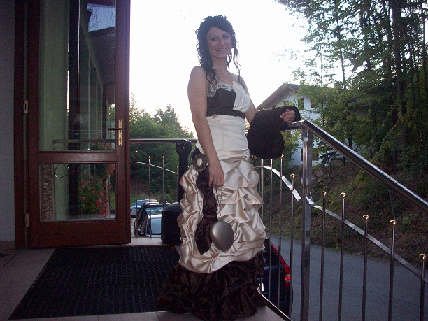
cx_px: 214
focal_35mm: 37
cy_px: 160
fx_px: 457
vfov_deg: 38.7
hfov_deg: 50.1
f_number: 2.8
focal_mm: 6.2
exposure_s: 1/64
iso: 200
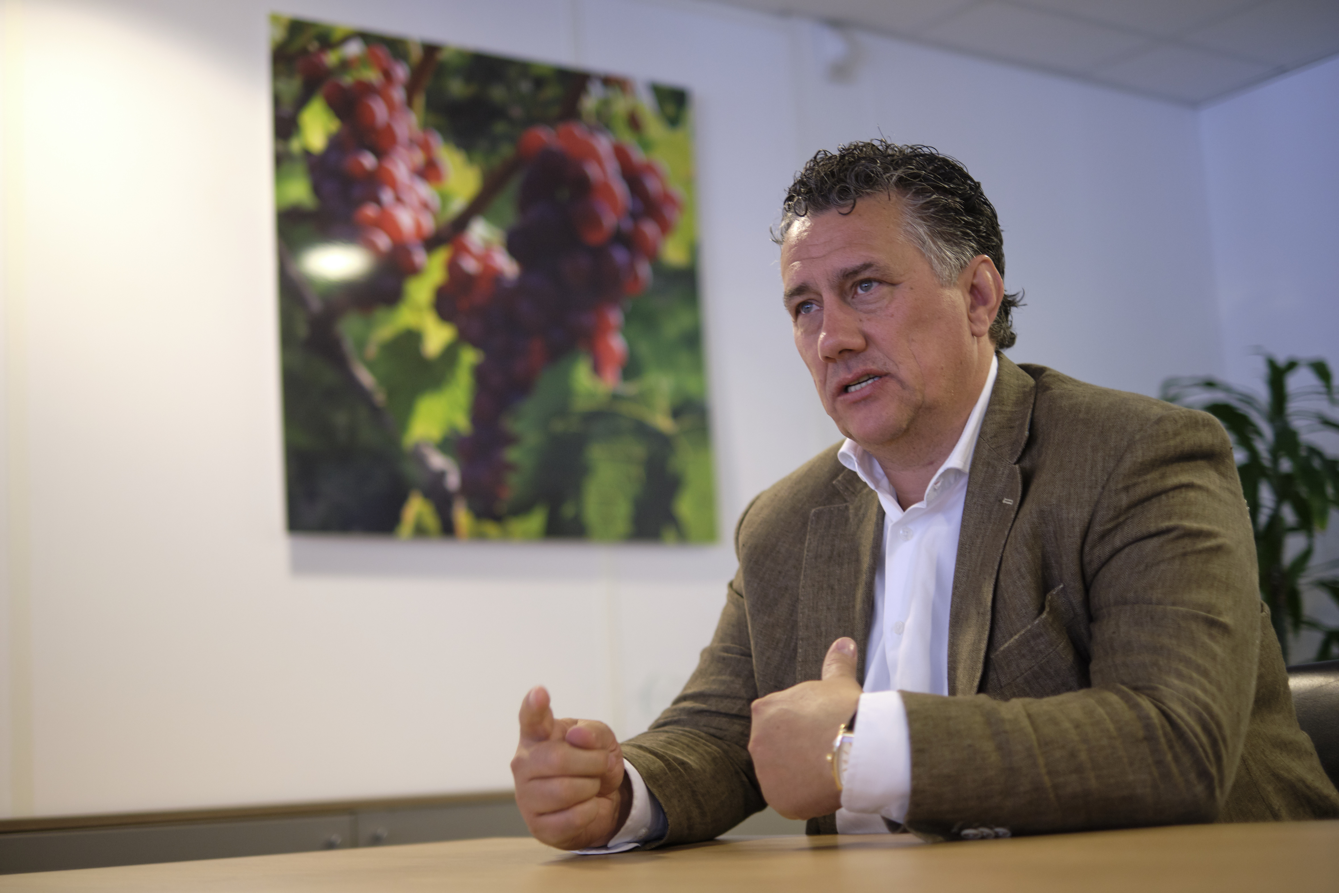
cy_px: 446
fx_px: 1971
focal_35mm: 53
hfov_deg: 37.5
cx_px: 670
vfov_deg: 25.5
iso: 250
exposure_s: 1/100
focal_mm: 35
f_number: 1.4
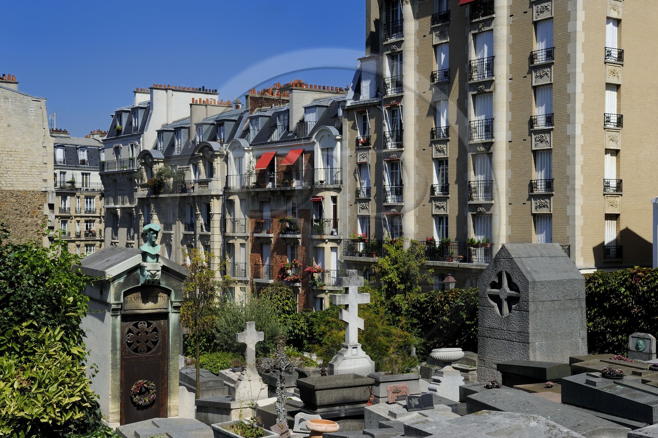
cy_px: 219
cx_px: 329
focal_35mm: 52
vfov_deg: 25.9
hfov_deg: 38.2
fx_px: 950
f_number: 16
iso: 200
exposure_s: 1/160
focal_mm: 52
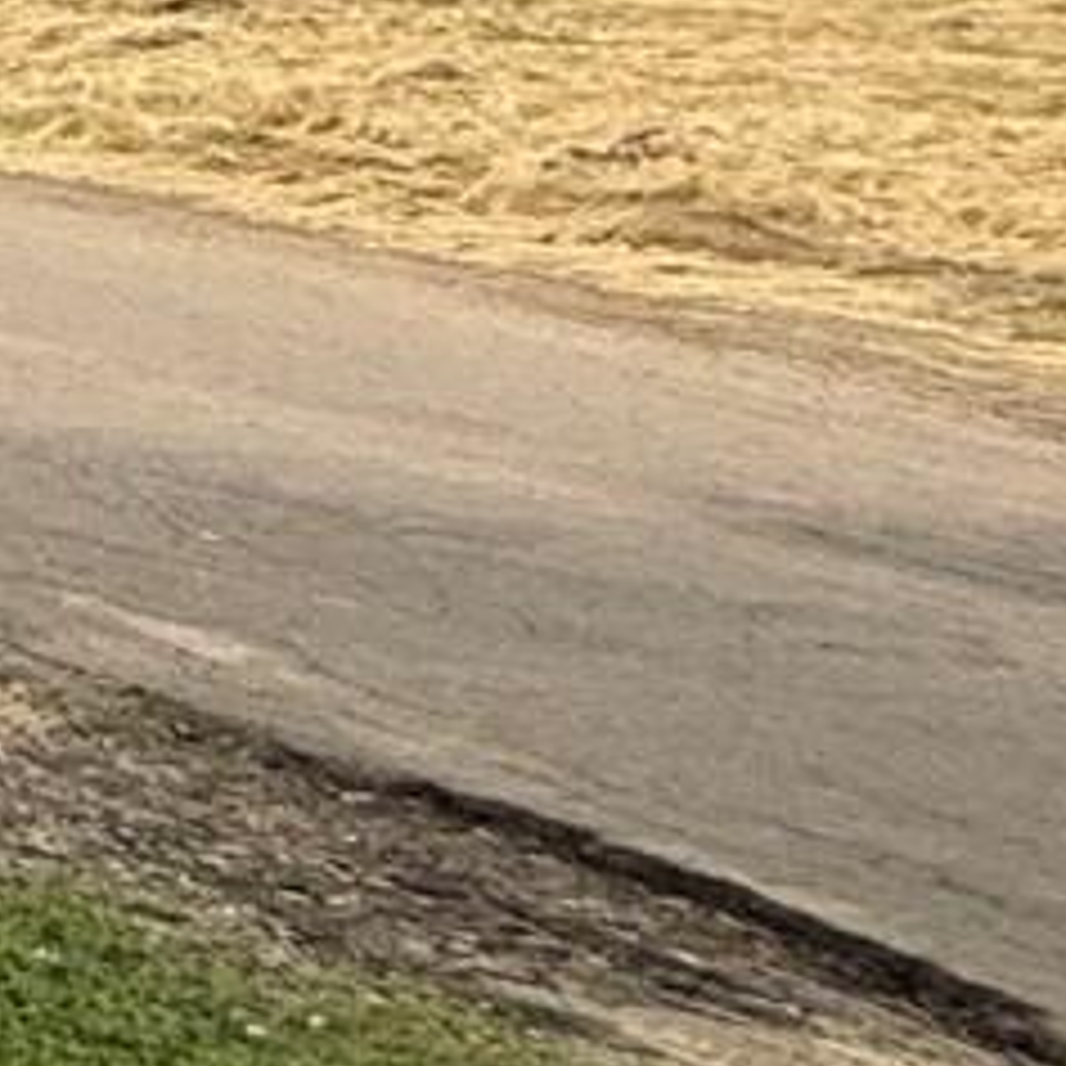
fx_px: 3728
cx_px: -3315
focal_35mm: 107
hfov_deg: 8.0
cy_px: -40
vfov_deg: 15.9
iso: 64
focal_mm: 2.22
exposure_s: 1/658
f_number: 2.2
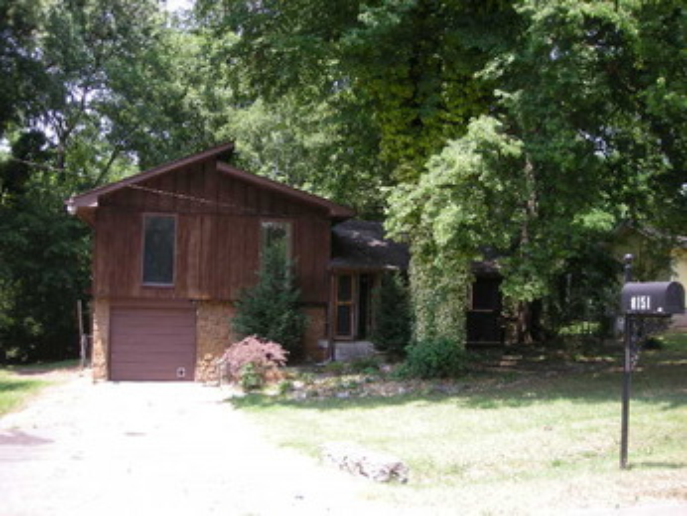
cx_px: 344
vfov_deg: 40.7
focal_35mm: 35
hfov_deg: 52.6
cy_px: 258
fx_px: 695
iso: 50
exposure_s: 1/144
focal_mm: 5.7
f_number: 2.8
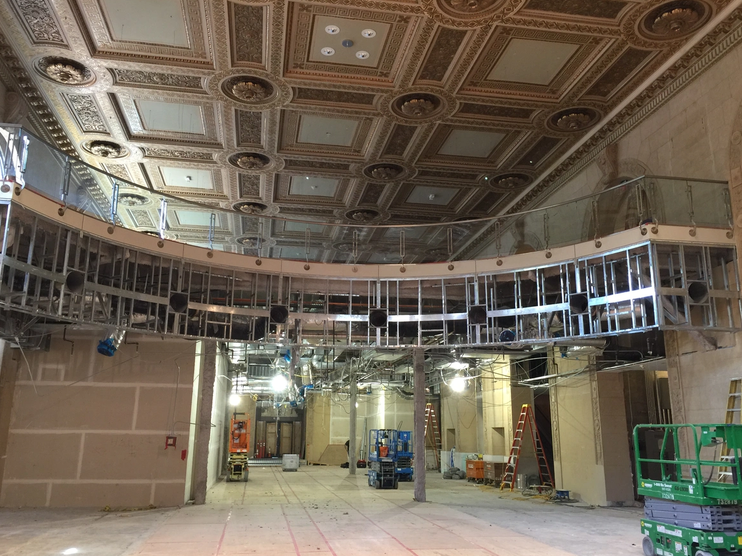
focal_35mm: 30
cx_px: 372
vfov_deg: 46.8
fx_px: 643
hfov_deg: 60.0
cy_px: 280
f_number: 2.2
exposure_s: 1/15
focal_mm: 4.15
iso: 50
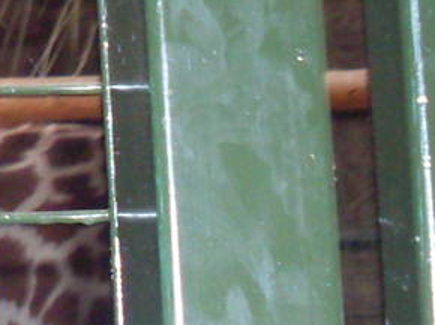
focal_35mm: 210
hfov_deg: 8.8
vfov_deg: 7.0
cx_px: -468
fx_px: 2637
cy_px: -73
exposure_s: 1/45
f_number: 2.8
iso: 200
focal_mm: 6.3
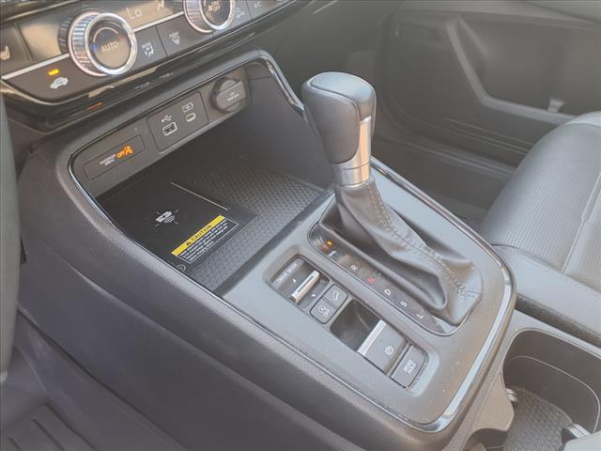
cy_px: 226
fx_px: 469
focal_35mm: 27
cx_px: 300
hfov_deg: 65.3
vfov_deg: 51.4
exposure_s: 1/40
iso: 125
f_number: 1.9
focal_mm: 3.58
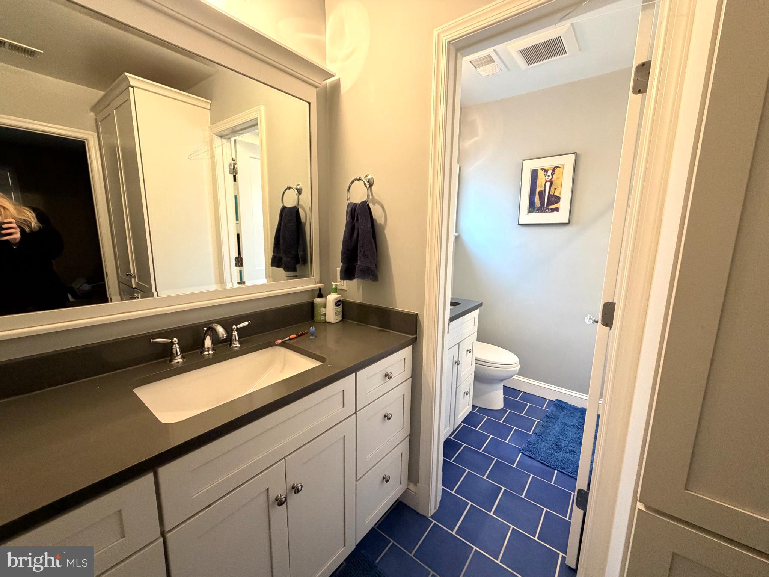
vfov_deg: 85.7
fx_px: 311
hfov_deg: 102.1
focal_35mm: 14
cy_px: 288
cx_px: 384
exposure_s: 1/60
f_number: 2.2
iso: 500
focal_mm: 2.22
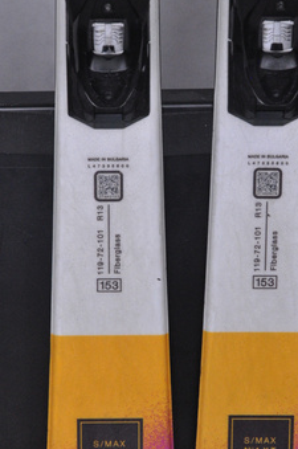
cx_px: 187
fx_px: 2279
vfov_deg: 11.3
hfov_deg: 7.5
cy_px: 226
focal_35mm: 183
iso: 3200
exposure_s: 1/125
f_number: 9.5
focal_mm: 92
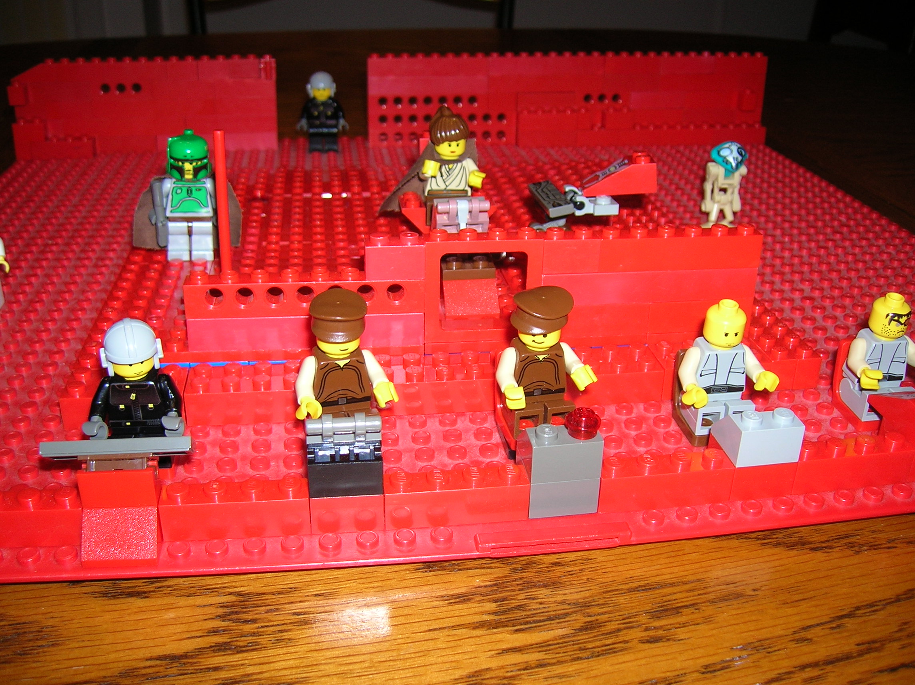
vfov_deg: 41.7
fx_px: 898
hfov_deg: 54.0
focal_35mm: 34
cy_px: 342
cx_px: 458
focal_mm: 5.7
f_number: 2.9
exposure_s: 1/60.1
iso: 50
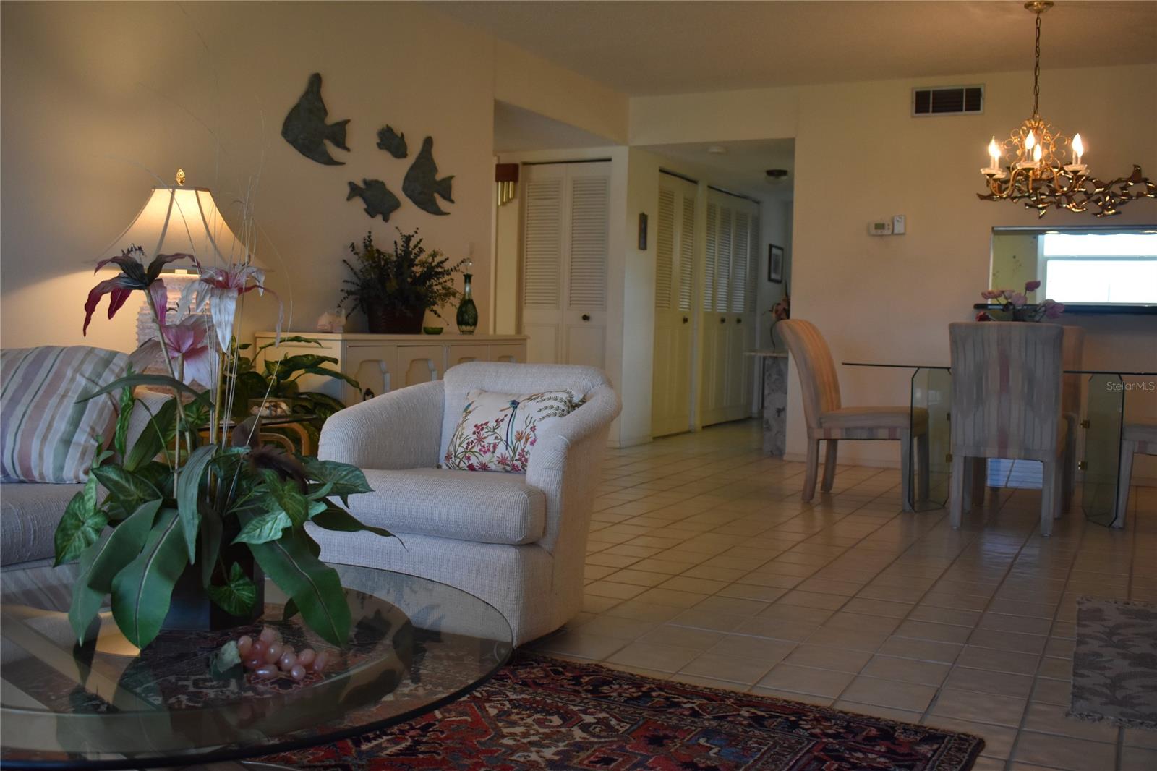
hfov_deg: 55.1
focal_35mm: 34
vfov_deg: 38.3
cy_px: 386
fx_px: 1108
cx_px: 578
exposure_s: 1/160
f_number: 3.8
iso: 800
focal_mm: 23
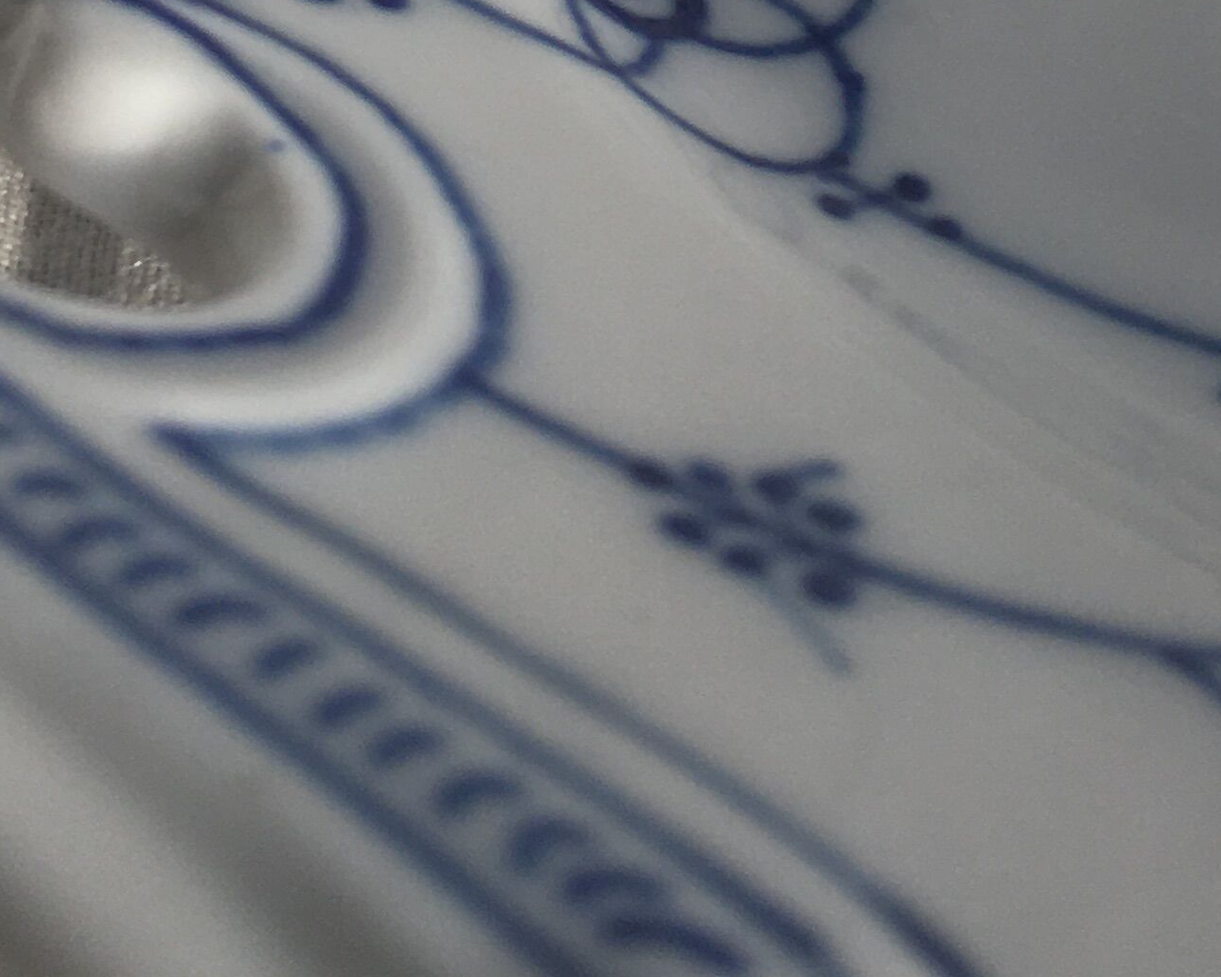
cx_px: 691
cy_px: -606
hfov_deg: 21.5
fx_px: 3217
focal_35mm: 89
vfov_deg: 15.5
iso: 25
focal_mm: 4.15
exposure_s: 1/216
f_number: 2.2
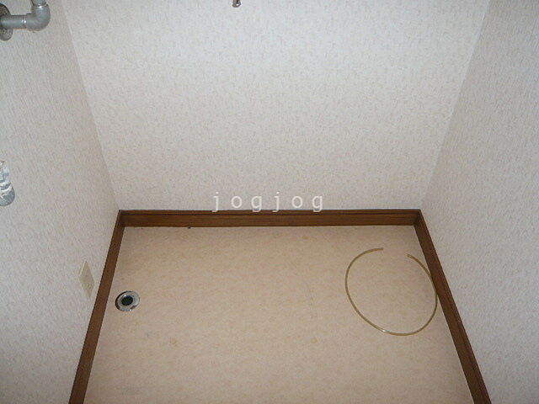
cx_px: 270
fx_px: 436
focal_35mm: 28
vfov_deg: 49.7
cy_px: 202
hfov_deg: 63.4
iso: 100
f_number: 2.8
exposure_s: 1/30
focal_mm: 4.6
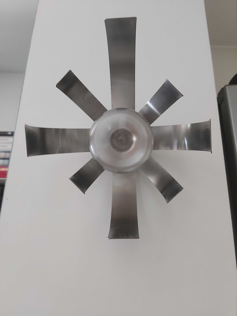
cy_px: 158
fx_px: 237
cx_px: 118
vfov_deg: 67.3
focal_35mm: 26
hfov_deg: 53.1
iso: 250
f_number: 1.7
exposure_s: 1/50
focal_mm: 3.92
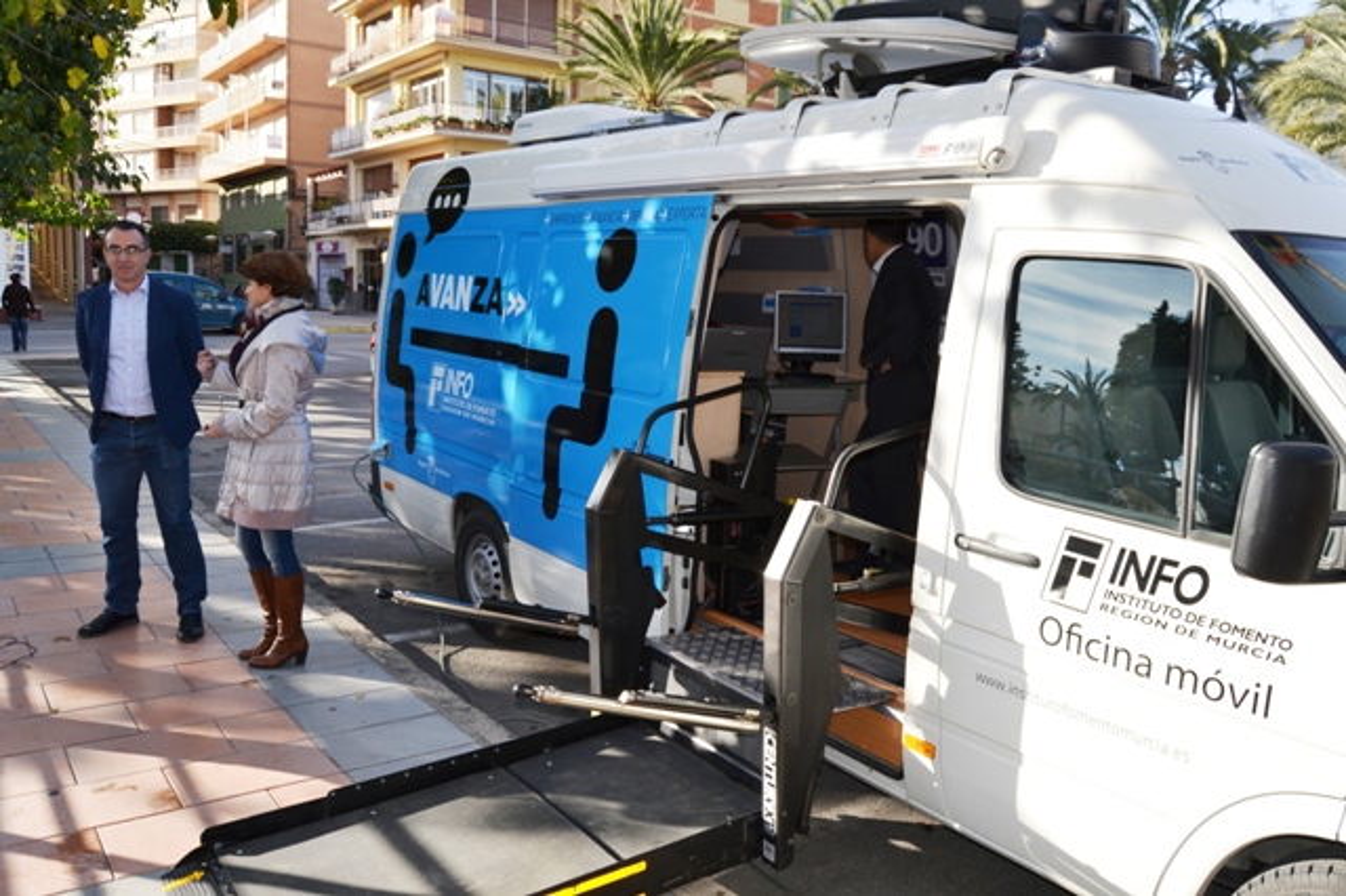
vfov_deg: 47.9
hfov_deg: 67.4
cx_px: 673
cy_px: 448
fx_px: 1009
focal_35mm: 27
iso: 100
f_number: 7.1
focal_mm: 18
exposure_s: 1/200
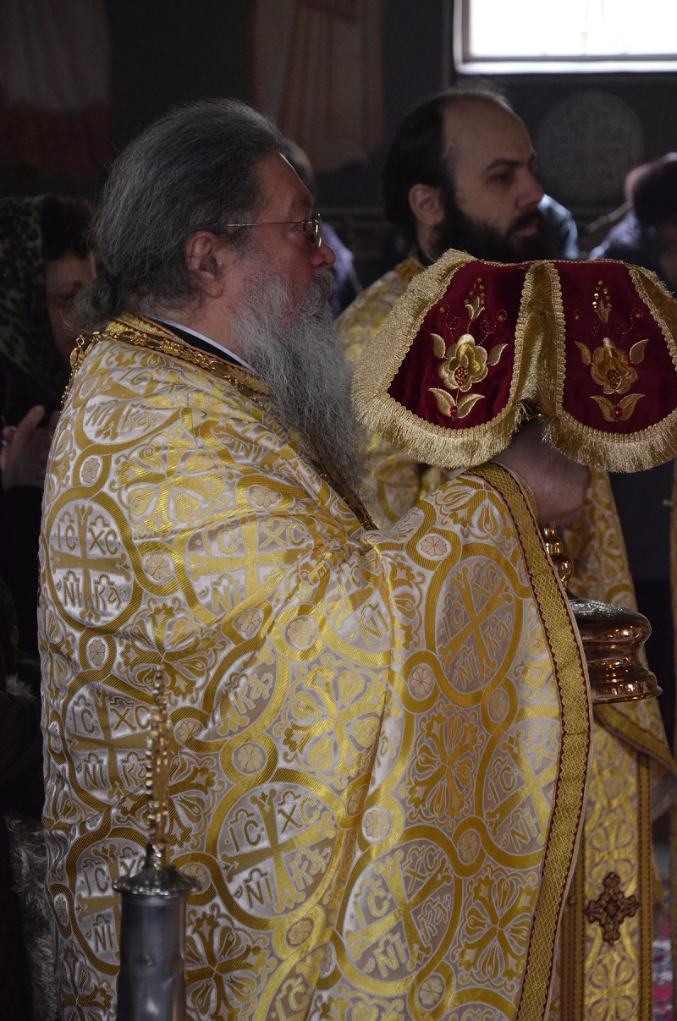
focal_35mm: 120
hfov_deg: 11.4
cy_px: 510
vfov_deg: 17.1
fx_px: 3398
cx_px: 338
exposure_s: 1/60
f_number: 5.3
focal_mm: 80
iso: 3200
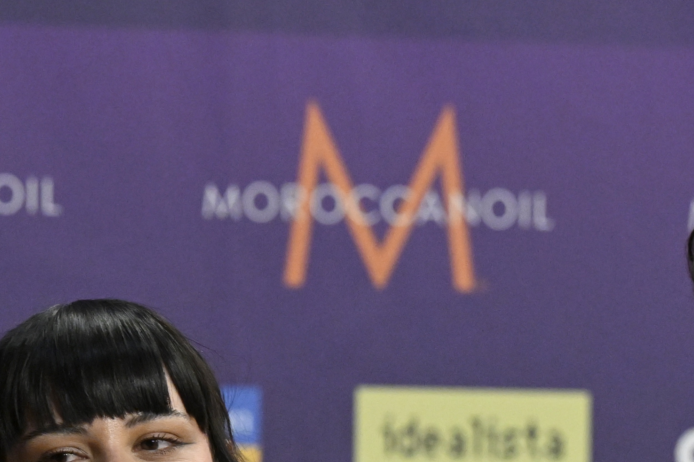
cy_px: 387
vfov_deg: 2.1
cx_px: 409
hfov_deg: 3.1
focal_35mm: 661
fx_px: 12741
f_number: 4
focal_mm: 200
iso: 5000
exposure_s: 1/250
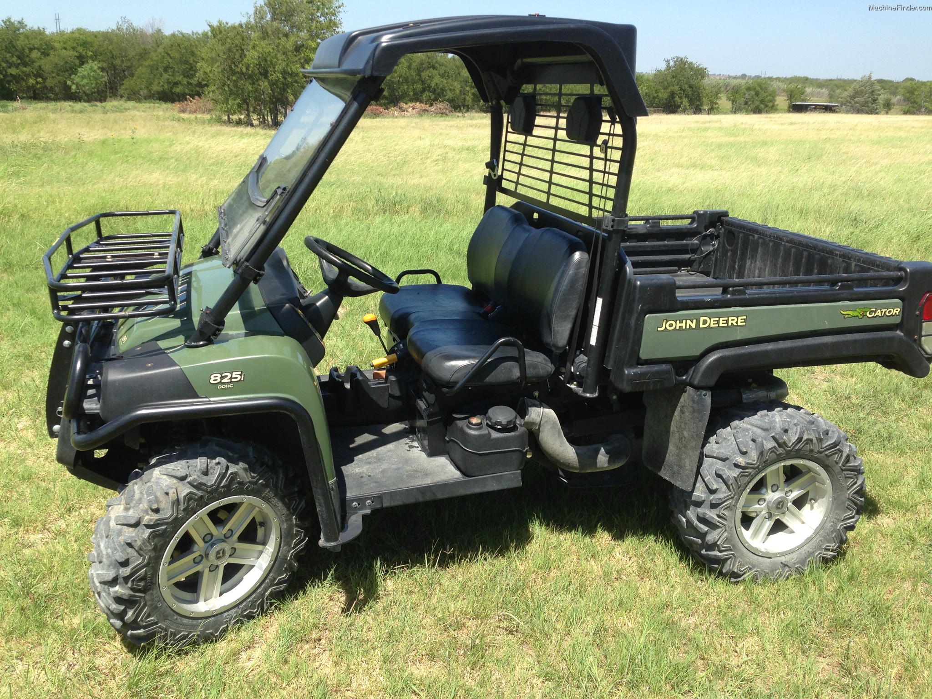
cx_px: 466
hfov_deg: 55.4
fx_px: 888
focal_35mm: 33
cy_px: 350
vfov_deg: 42.9
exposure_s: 1/847
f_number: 2.4
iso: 50
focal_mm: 4.13
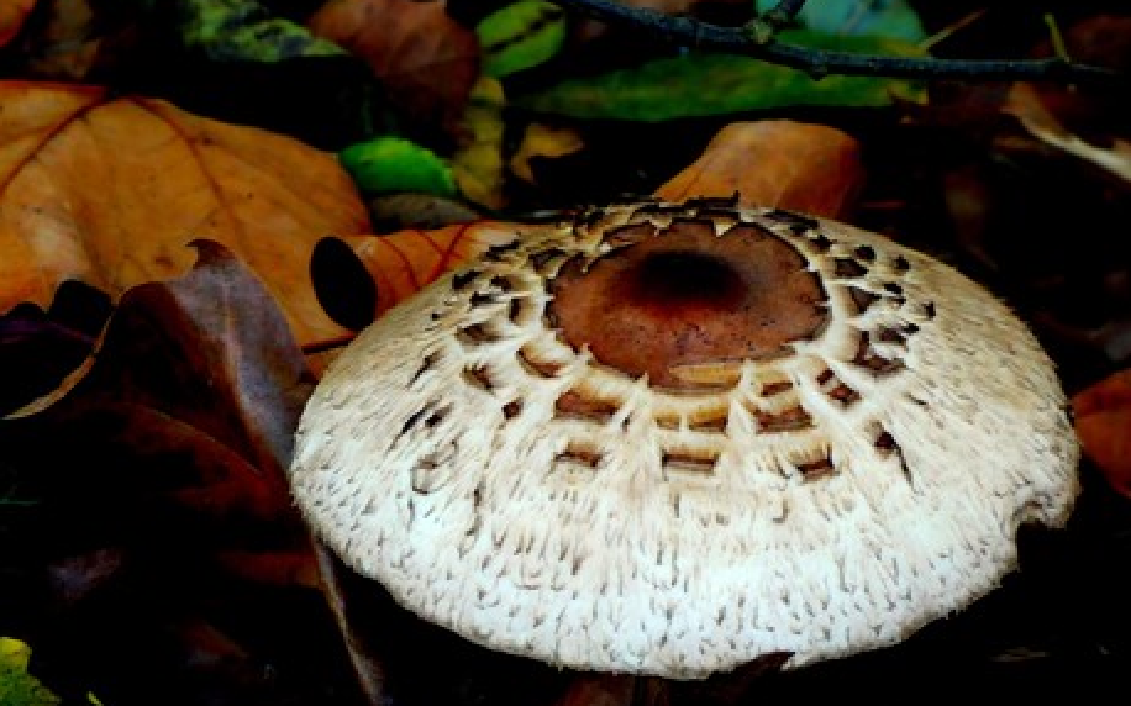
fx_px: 9553
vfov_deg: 4.2
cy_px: 394
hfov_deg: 6.8
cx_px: 566
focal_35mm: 310
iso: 640
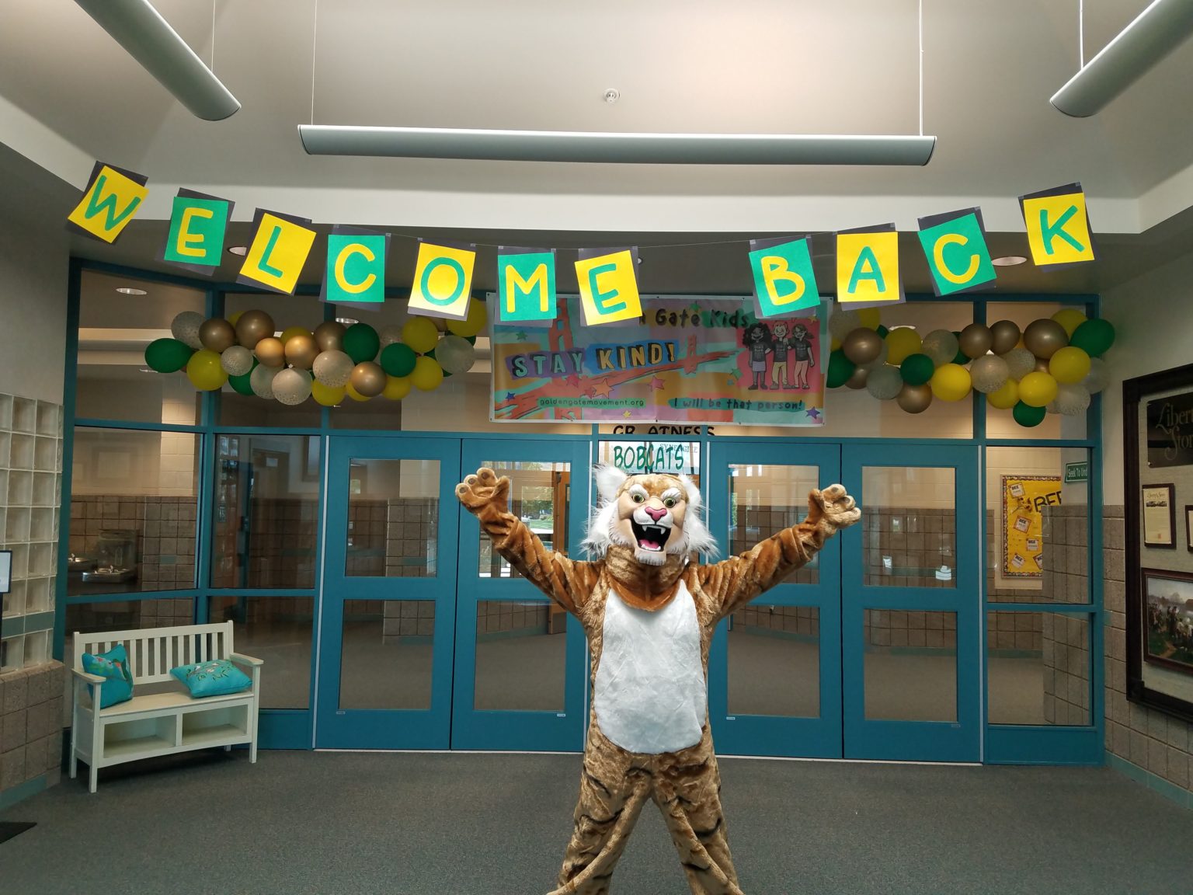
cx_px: 596
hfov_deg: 67.3
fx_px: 896
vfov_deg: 53.1
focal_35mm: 26
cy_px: 448
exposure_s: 1/120
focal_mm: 4.2
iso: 80
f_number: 1.7
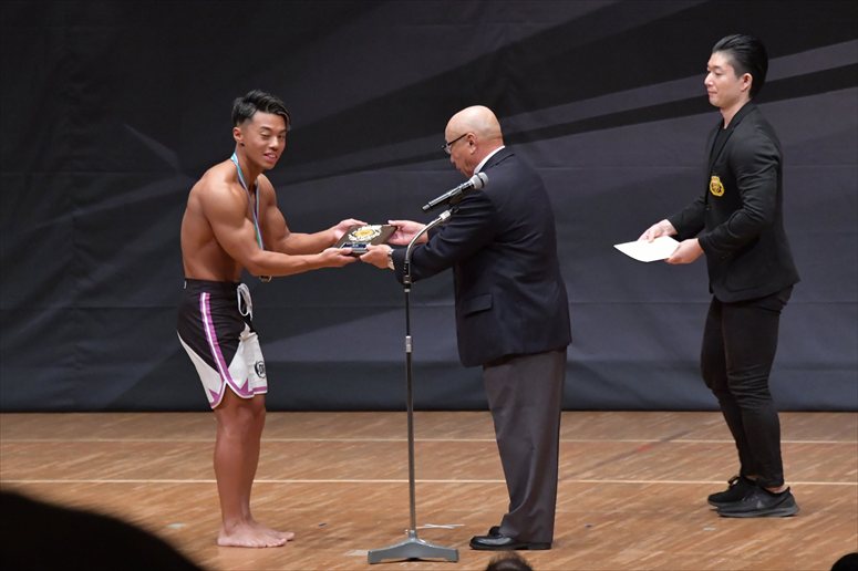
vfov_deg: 4.8
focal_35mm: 285
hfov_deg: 7.2
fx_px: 6789
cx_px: 429
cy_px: 286
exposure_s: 1/400
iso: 6400
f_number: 5.6
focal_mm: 190
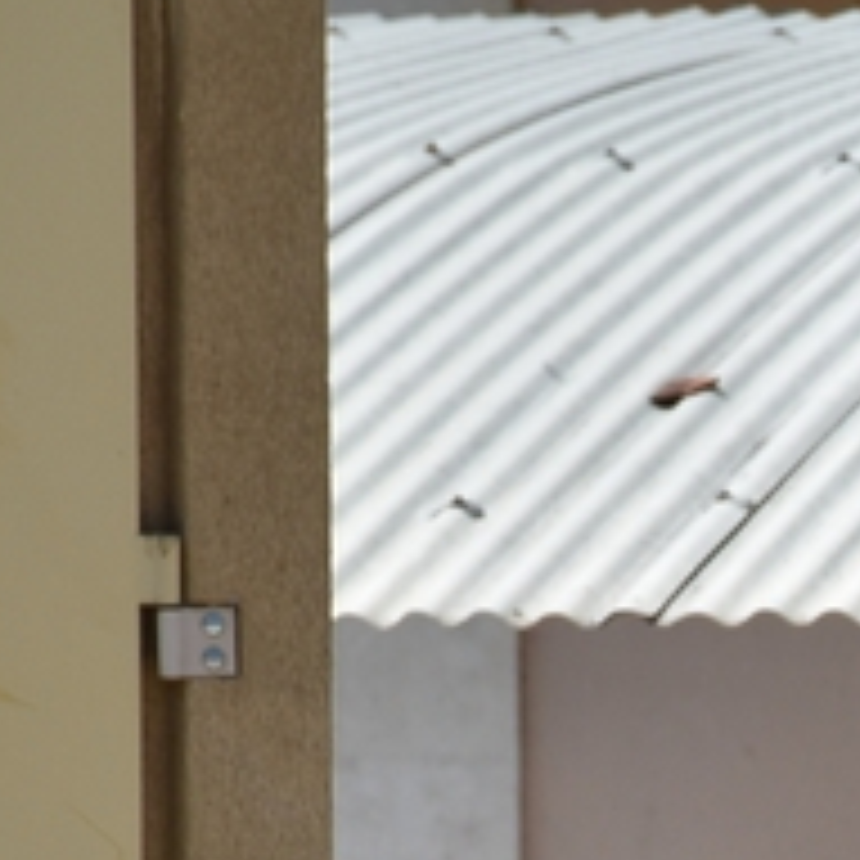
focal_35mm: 632
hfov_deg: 2.8
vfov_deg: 2.8
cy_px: 1328
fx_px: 17764
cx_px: 1337
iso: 200
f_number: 6.3
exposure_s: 1/640
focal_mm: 105
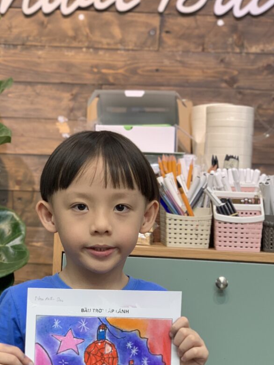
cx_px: 61
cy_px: 197
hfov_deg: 16.5
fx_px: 940
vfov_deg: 22.0
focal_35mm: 89
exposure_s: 1/50
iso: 64
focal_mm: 6
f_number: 2.4
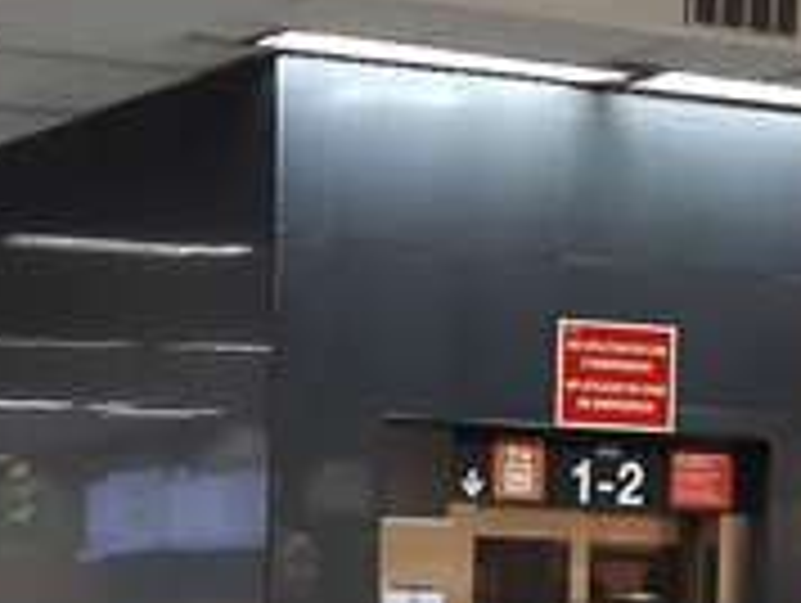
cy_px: 814
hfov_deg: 15.4
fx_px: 2595
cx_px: -576
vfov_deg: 12.8
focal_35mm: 112
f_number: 1.7
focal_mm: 3.92
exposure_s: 1/25
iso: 320
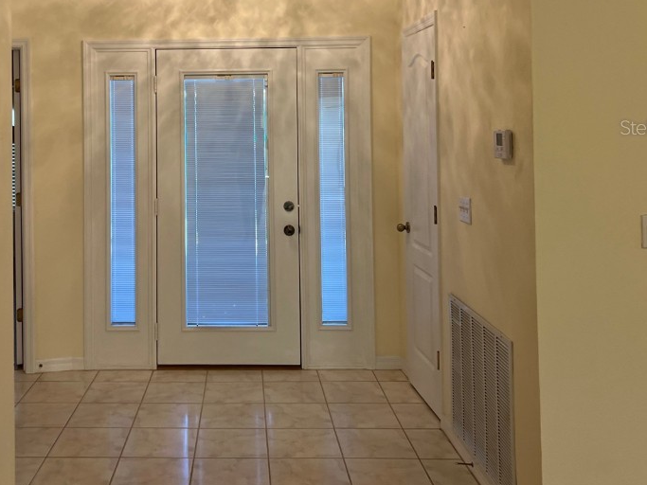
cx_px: 225
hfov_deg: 47.2
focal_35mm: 39
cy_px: 127
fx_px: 729
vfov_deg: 36.0
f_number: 1.5
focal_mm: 5.7
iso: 80
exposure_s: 1/60
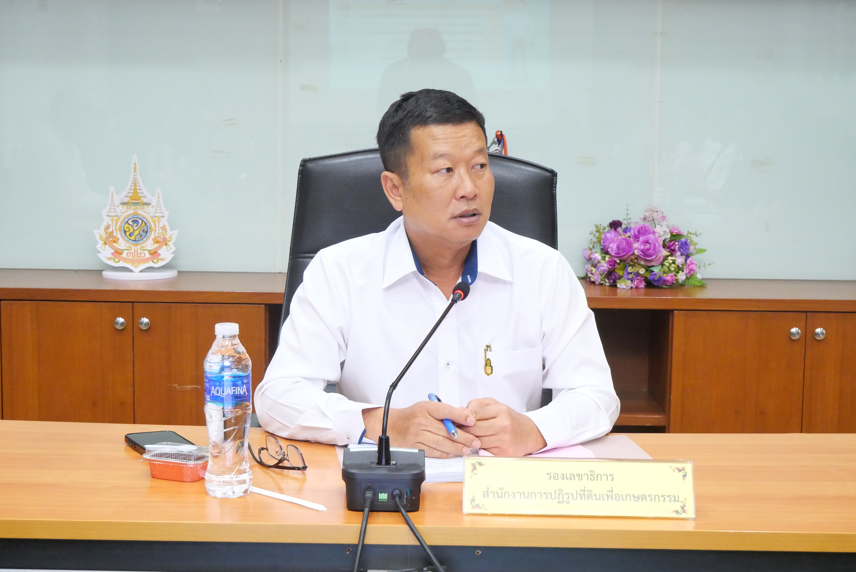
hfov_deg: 34.5
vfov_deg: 23.4
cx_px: 428
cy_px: 286
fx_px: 1380
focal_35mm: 58
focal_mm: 28
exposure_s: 1/30
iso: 3200
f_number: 5.6
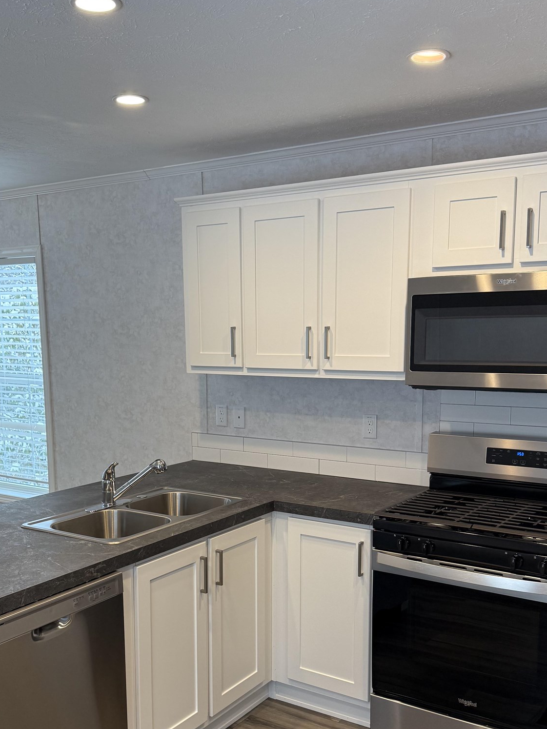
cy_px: 454
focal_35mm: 37
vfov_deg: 49.7
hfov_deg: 38.6
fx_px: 779
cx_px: 244
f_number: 1.78
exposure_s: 1/134
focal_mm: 6.76
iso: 160
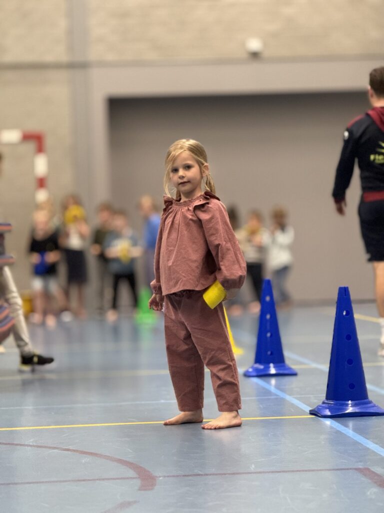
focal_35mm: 120
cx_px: 192
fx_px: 1775
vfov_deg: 16.4
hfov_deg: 12.3
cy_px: 256
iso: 800
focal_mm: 15.66
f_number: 2.8
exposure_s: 1/50
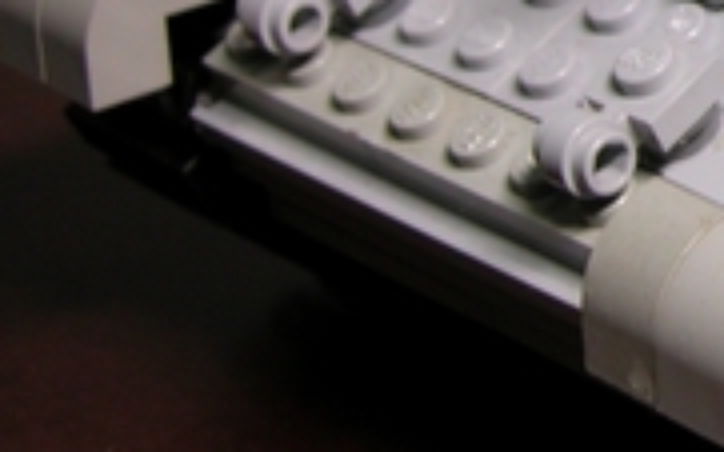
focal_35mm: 172
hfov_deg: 11.6
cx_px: 1096
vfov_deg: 7.6
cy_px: -104
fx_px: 3393
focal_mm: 11.6
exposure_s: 1/27.8
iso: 100
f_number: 3
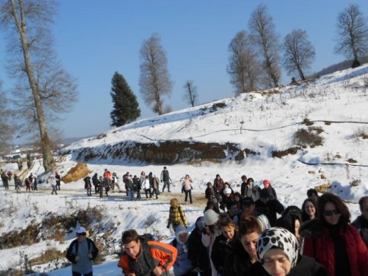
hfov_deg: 43.9
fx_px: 457
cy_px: 138
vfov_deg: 33.6
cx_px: 184
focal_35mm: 43
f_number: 4.2
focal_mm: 7.7
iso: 80
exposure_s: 1/800
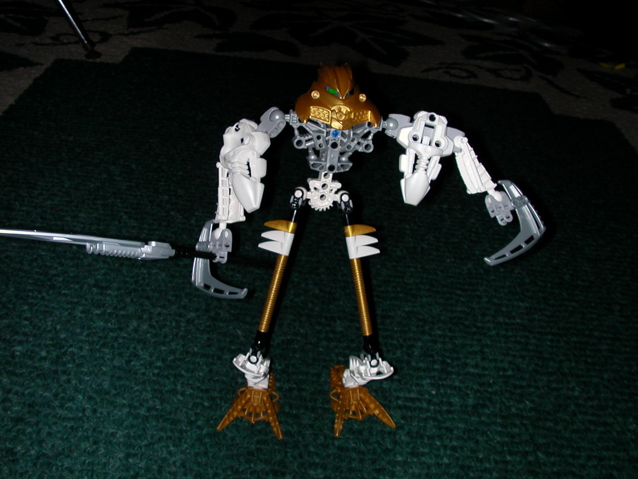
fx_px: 682
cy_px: 240
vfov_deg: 38.7
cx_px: 319
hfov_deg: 50.1
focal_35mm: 37
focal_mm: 5.6
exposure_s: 1/59.9
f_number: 4.5
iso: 100
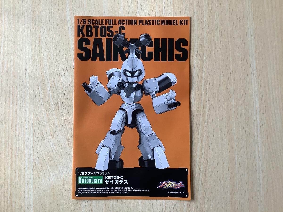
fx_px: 253
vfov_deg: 45.4
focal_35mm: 31
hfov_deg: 58.4
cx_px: 142
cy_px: 106
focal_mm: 3.3
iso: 100
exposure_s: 1/50
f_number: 2.4
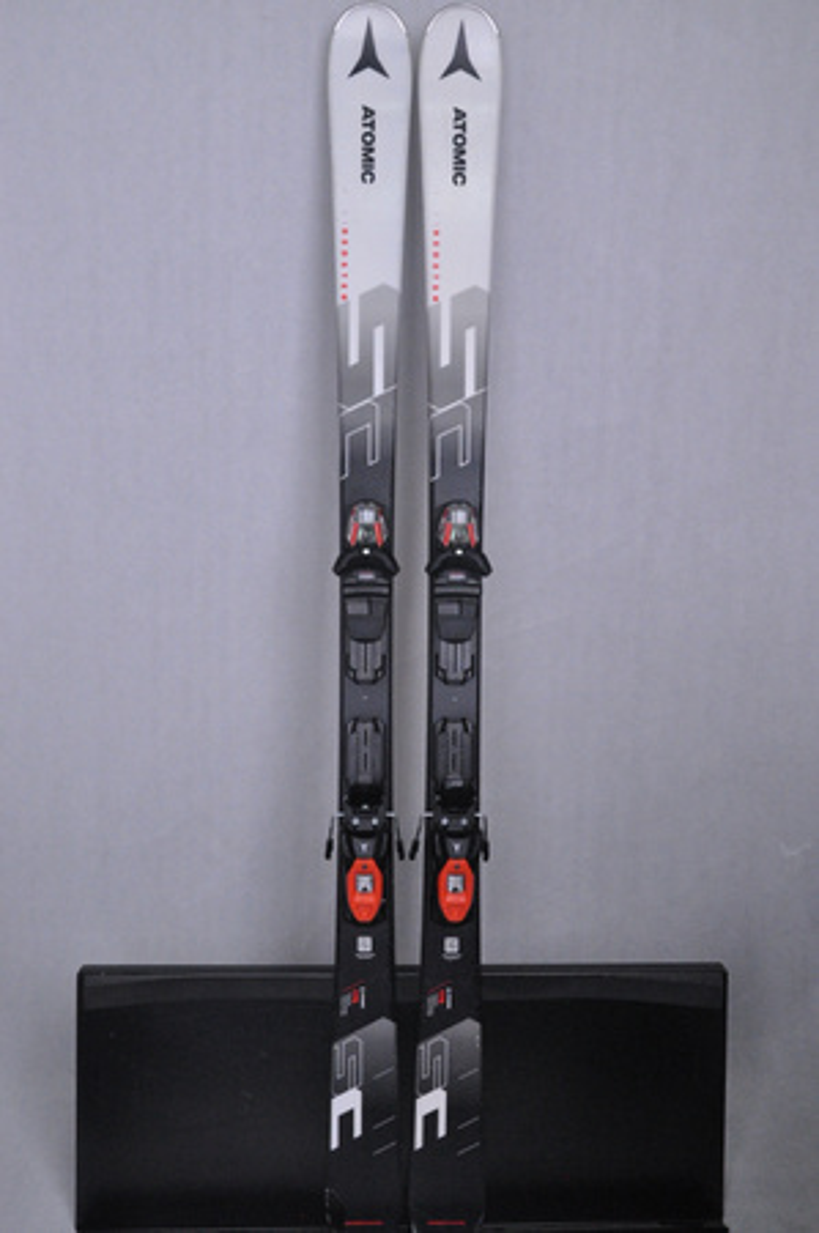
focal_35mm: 33
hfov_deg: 39.9
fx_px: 1129
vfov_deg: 57.3
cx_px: 410
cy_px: 616
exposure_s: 1/125
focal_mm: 22
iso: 3200
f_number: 9.5
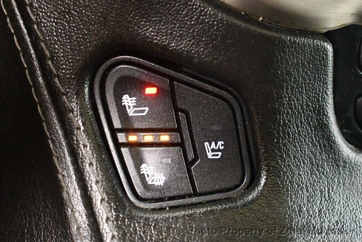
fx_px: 725
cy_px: 121
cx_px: 181
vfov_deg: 19.0
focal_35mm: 72
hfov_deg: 28.0
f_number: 4.8
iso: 12800
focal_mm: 36
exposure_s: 1/50
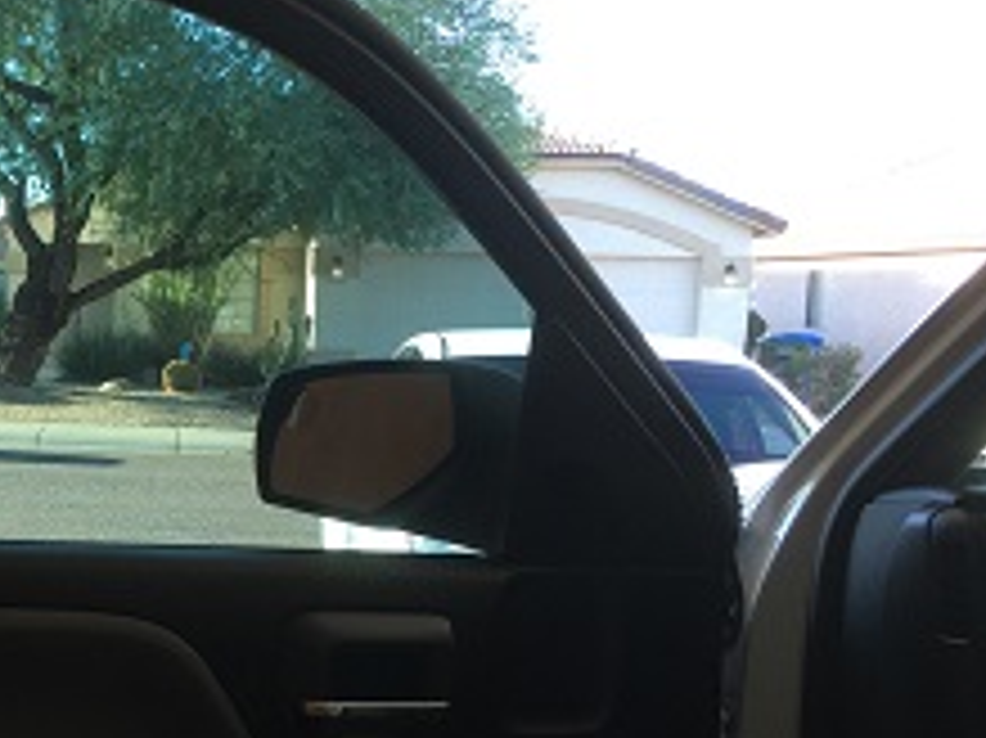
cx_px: -27
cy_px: 461
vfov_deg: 23.9
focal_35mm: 61
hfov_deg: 29.4
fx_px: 1737
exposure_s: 1/120
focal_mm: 4.15
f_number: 2.2
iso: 40
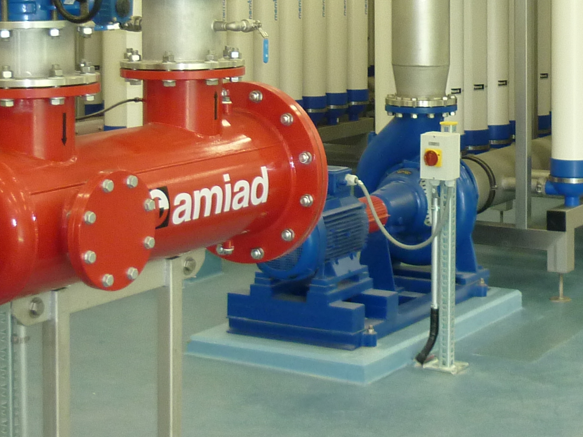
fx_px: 1499
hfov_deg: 22.0
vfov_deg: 16.1
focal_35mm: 89
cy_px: -34
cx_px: 342
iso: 200
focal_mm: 5.5
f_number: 2.8
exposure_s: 1/30
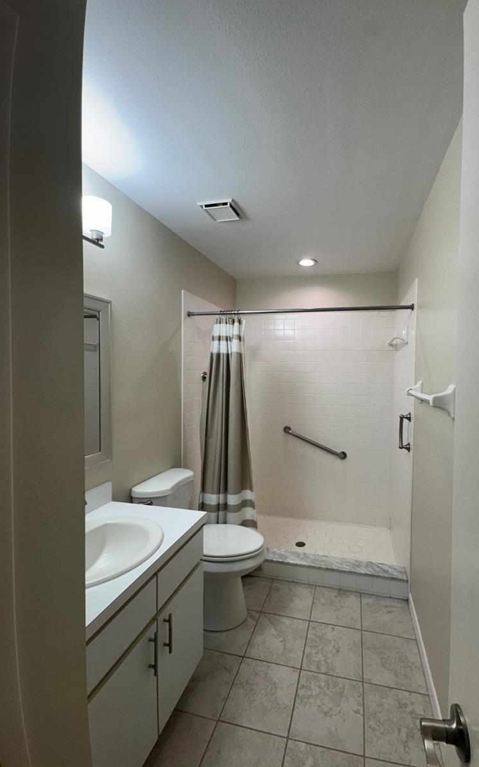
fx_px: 313
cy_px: 382
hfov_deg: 73.9
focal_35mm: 15
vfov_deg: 101.5
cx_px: 289
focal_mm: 2.22
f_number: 2.2
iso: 64
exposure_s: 1/120
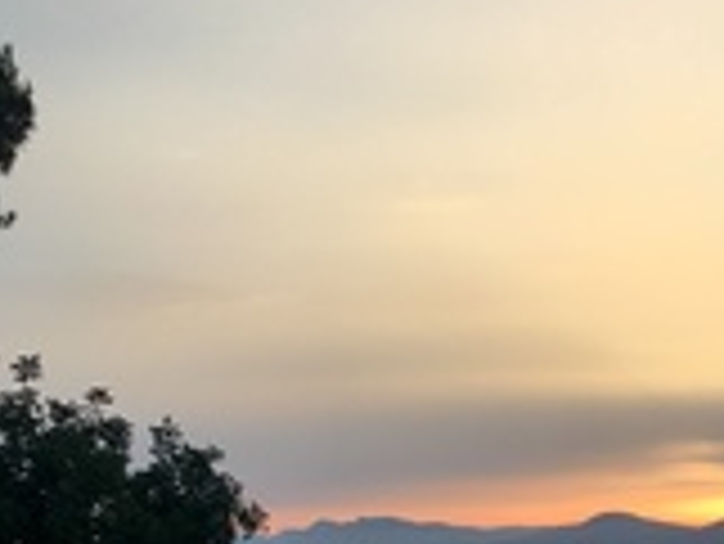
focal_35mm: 72
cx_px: 737
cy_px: 544
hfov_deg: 25.6
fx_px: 1507
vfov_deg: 19.9
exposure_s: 1/254
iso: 25
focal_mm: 4.15
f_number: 2.2
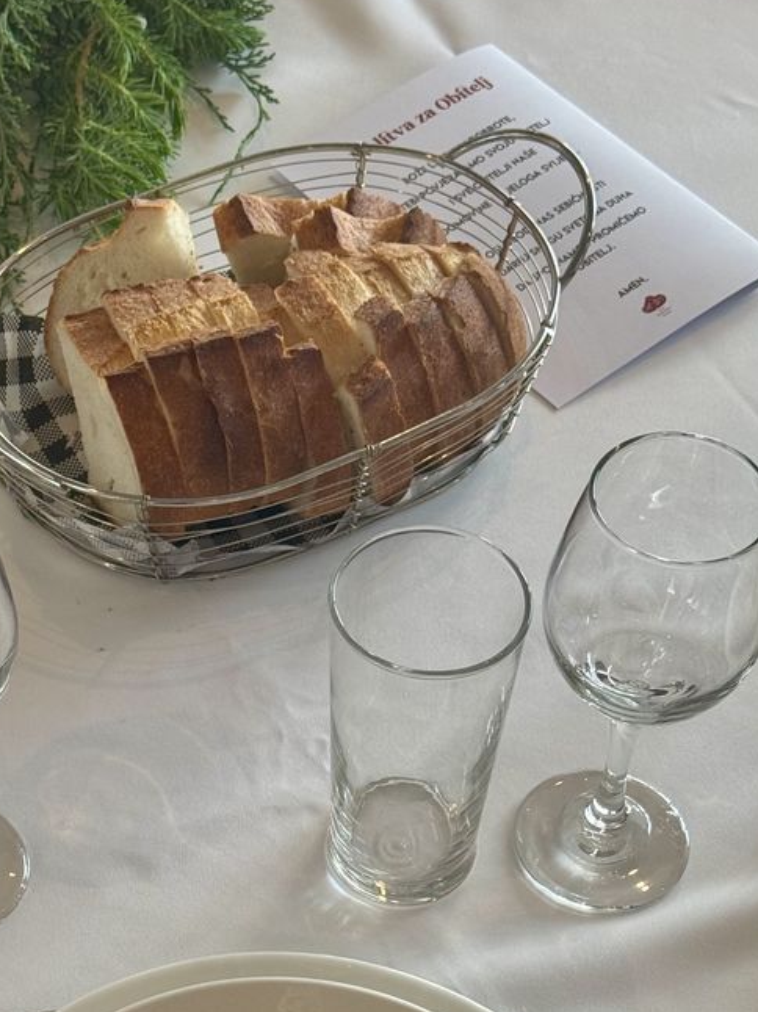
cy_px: 742
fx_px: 2396
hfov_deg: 17.9
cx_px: 197
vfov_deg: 23.6
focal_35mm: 82
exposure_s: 1/60
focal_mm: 6.76
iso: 100
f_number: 1.78
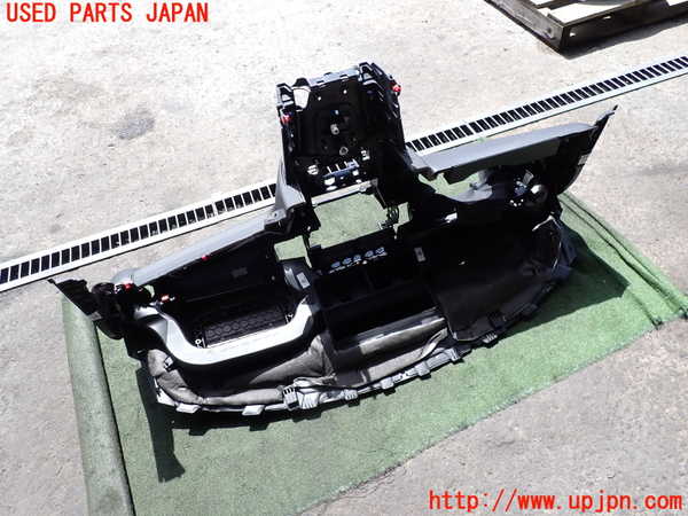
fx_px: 497
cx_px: 344
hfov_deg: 69.4
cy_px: 258
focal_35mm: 25
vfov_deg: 54.9
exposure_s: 1/640
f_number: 2.8
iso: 100
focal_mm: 4.5
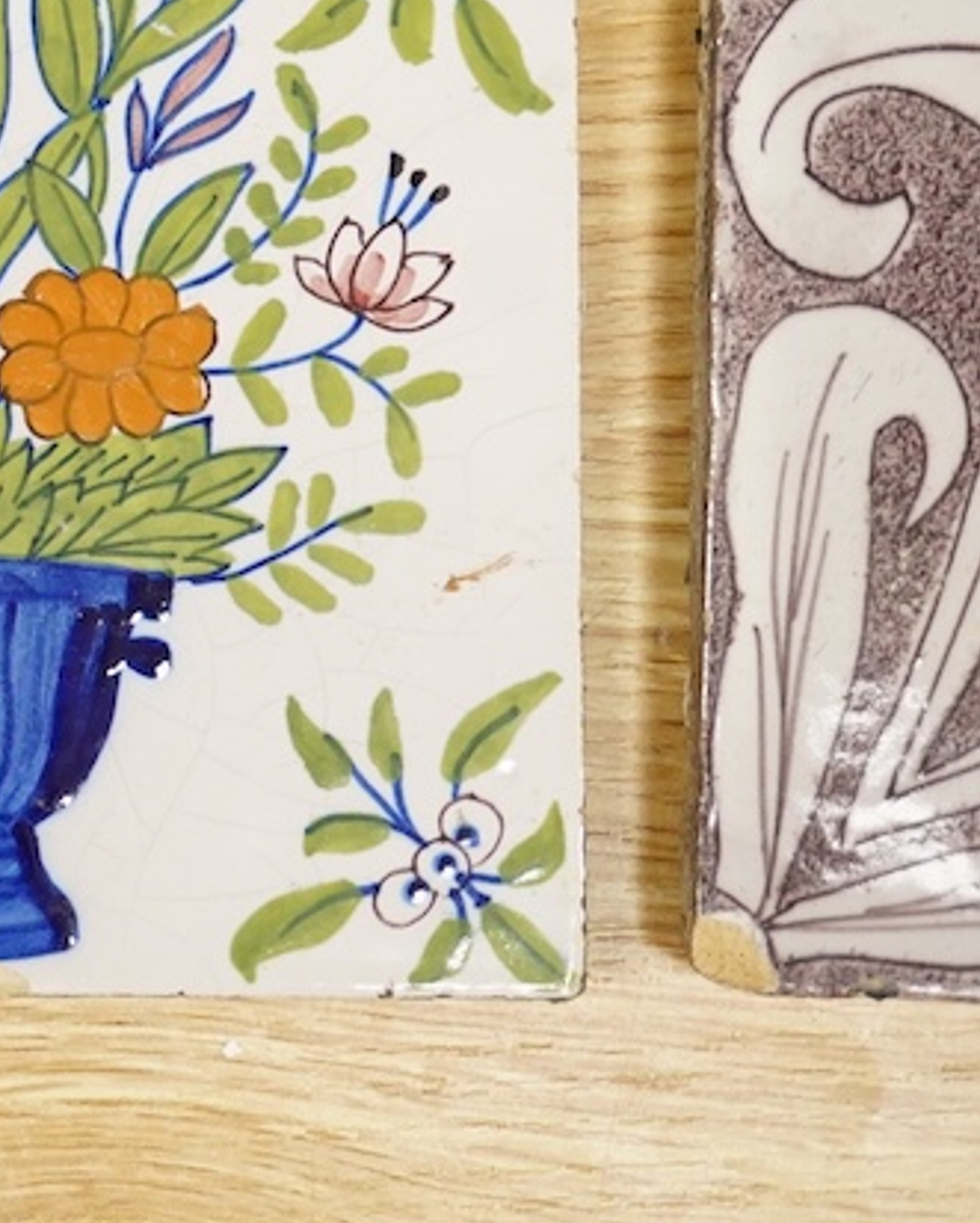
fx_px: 4165
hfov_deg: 12.5
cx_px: -682
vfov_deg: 16.6
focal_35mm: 115
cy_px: 240
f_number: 7.1
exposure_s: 1/160
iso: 2500
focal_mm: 30
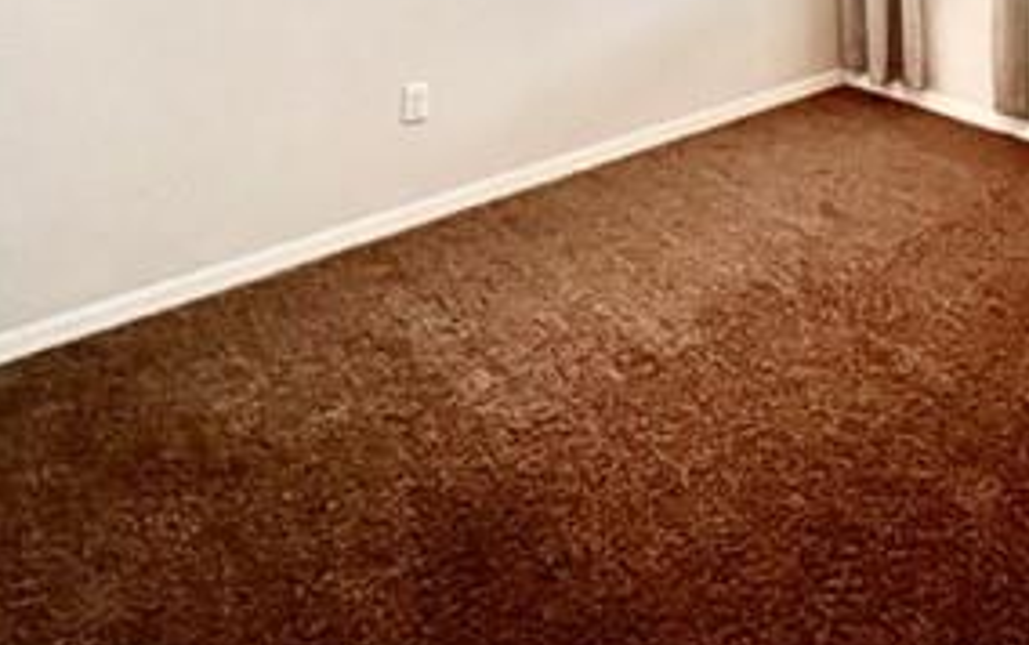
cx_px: 862
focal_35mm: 31
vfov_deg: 32.0
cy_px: -174
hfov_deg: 55.6
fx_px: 870
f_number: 1.8
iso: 500
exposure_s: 1/60
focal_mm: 1.57
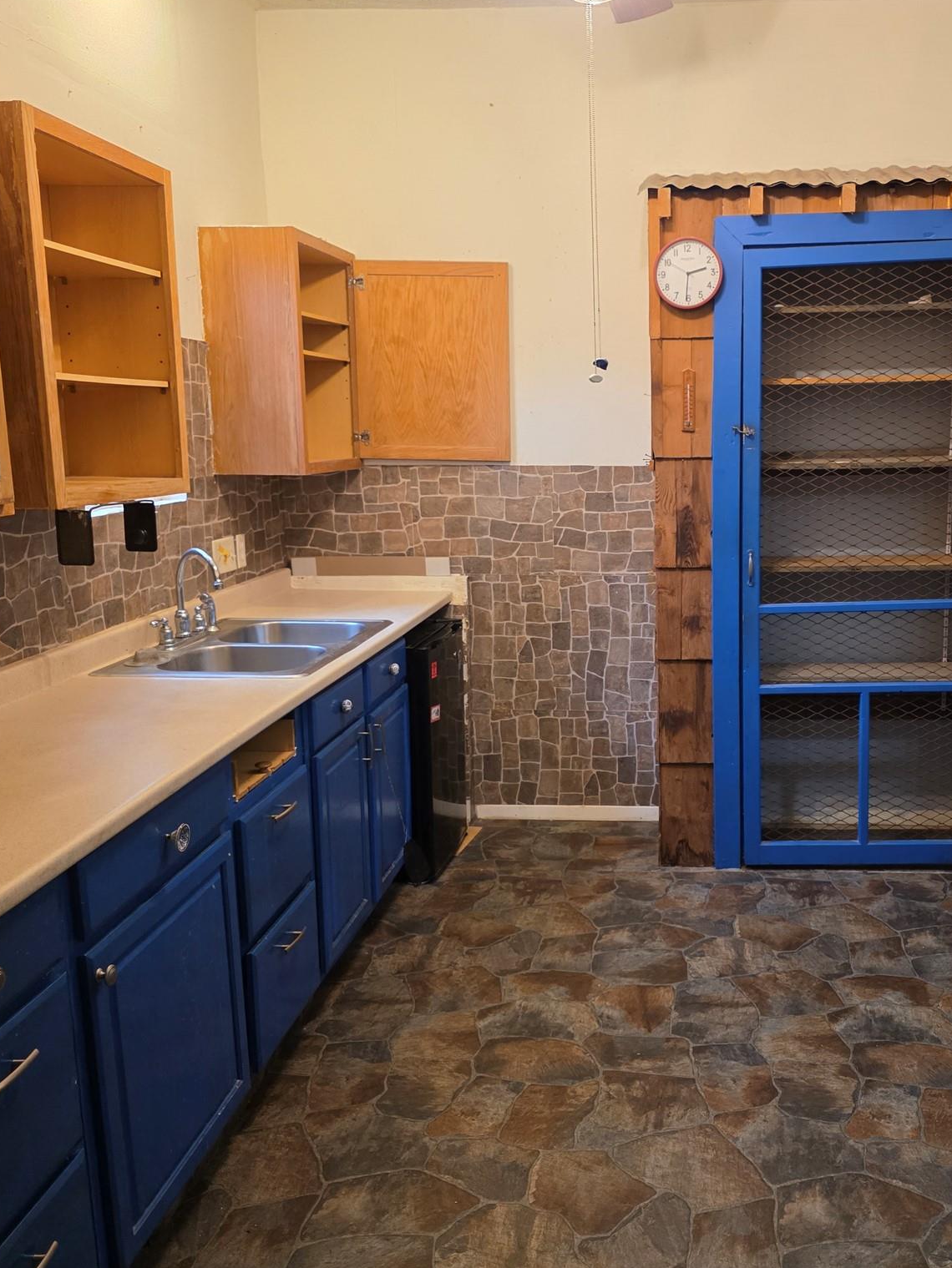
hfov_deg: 44.7
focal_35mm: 31
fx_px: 1136
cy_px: 635
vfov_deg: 58.3
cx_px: 642
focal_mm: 6.3
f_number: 1.7
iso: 500
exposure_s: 1/120
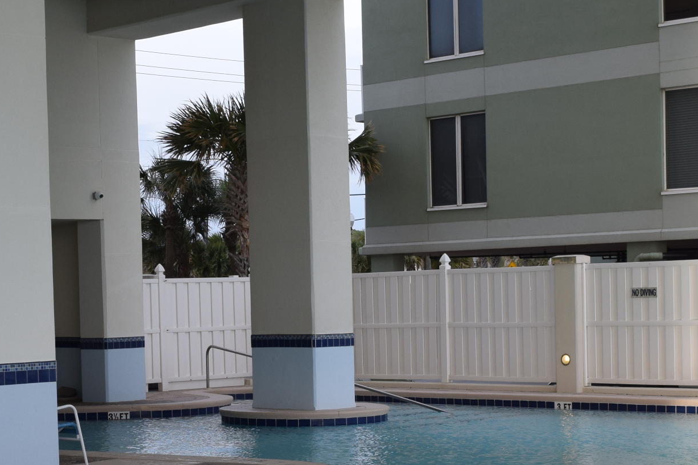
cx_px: 281
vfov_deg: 15.4
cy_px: 389
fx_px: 1706
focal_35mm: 88
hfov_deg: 23.1
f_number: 8
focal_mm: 24
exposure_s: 1/250
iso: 320
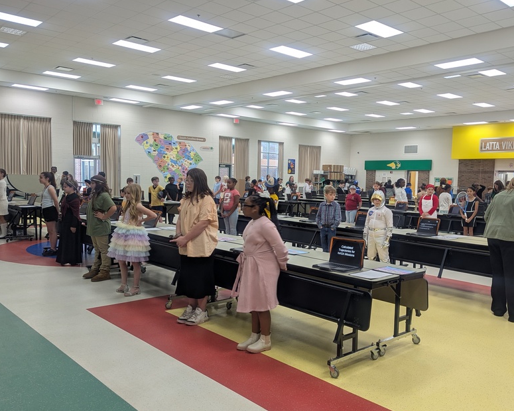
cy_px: 218
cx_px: 304
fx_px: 472
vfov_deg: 47.1
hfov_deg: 56.8
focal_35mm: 31
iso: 51
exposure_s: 1/25.2
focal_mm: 6.81
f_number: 1.85
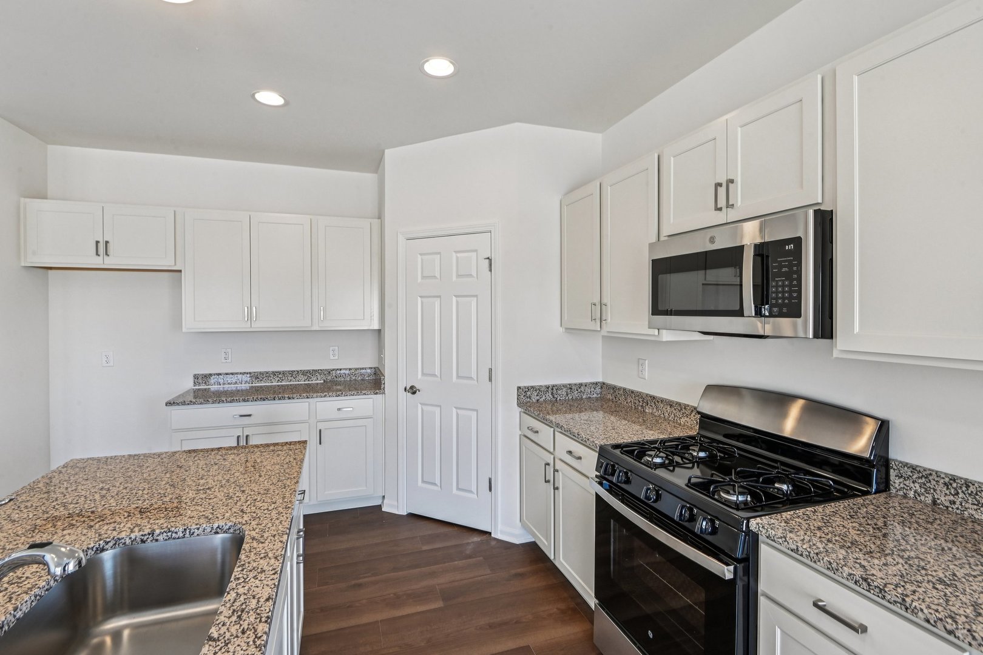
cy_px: 328
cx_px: 492
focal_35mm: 16
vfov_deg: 73.7
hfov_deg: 96.7
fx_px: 437
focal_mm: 16
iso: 400
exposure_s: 1/15
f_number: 13
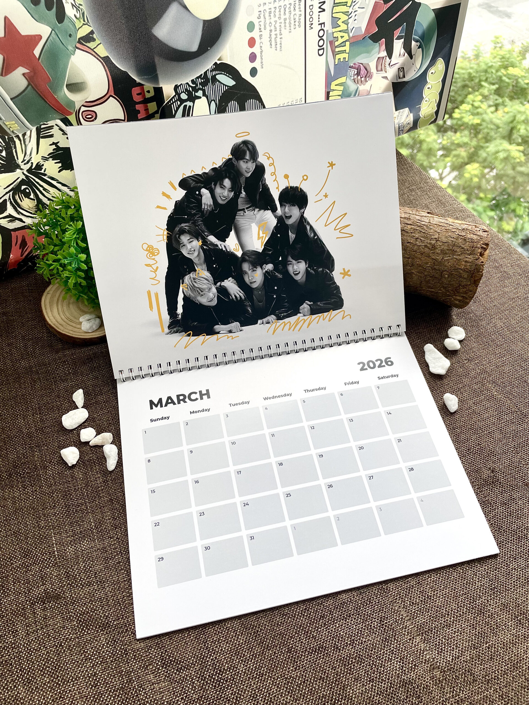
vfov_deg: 67.3
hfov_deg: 53.1
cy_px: 352
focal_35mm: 26
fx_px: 530
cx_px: 264
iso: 32
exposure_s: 1/122
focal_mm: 4.2
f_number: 1.6
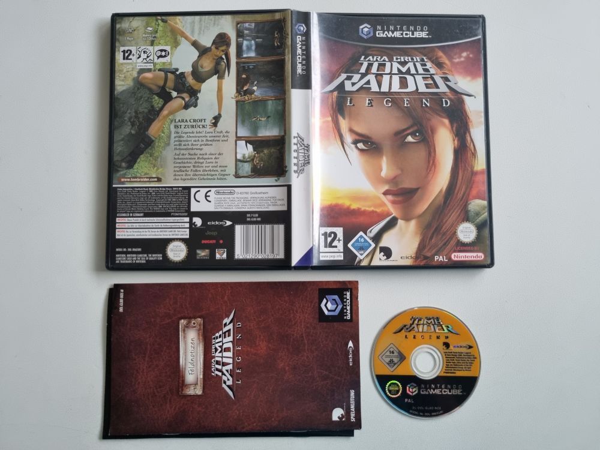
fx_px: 451
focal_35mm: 26
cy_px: 225
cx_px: 300
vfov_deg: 53.1
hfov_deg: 67.3
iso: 640
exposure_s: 1/50
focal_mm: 5.4
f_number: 1.8
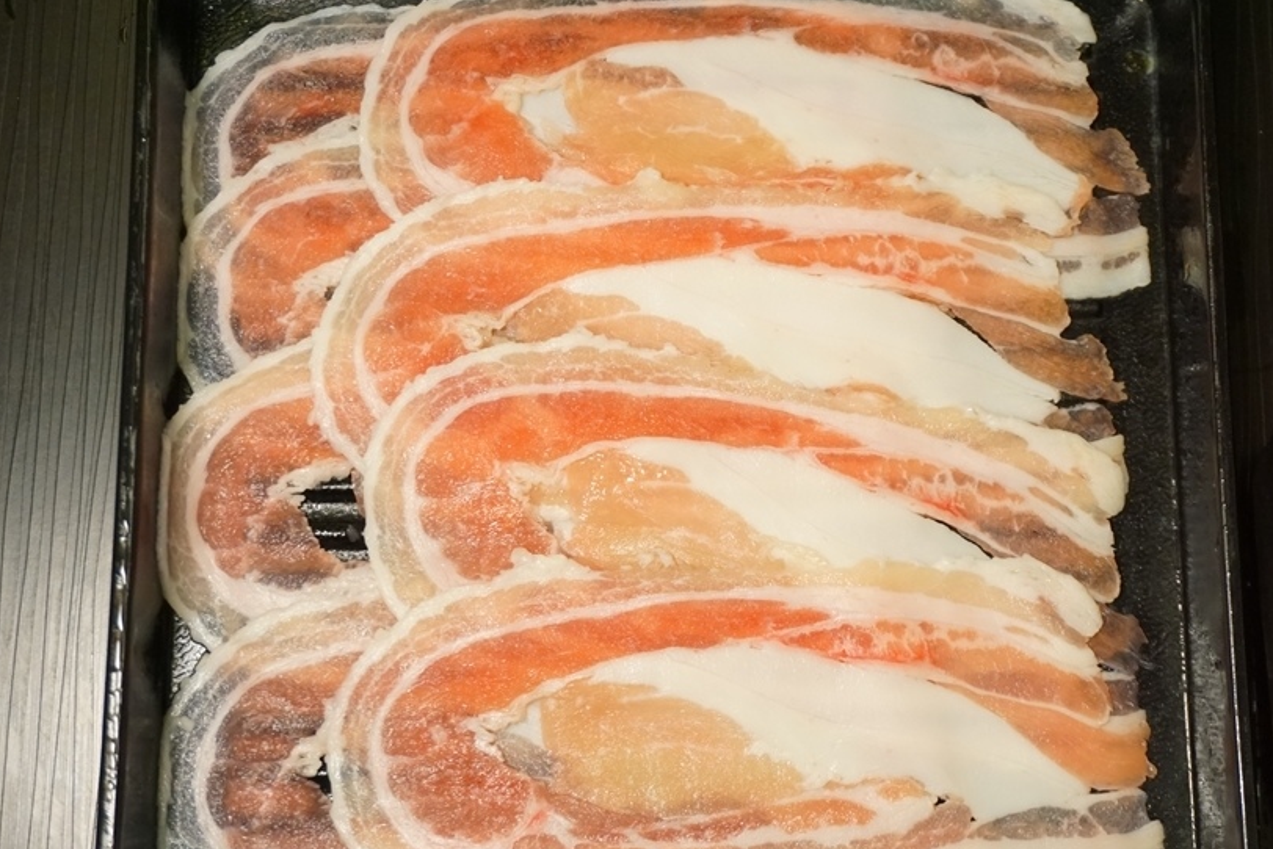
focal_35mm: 59
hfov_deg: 34.0
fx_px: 2074
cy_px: 432
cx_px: 742
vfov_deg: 23.2
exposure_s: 1/60
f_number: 5
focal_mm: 31
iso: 1250
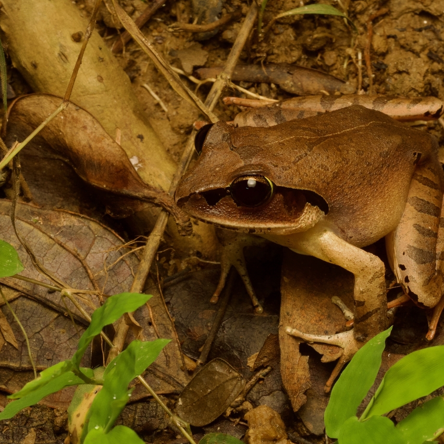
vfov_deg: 12.3
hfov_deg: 12.3
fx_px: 2061
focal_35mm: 142
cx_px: 287
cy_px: 222
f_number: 18
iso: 800
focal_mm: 60
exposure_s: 1/60
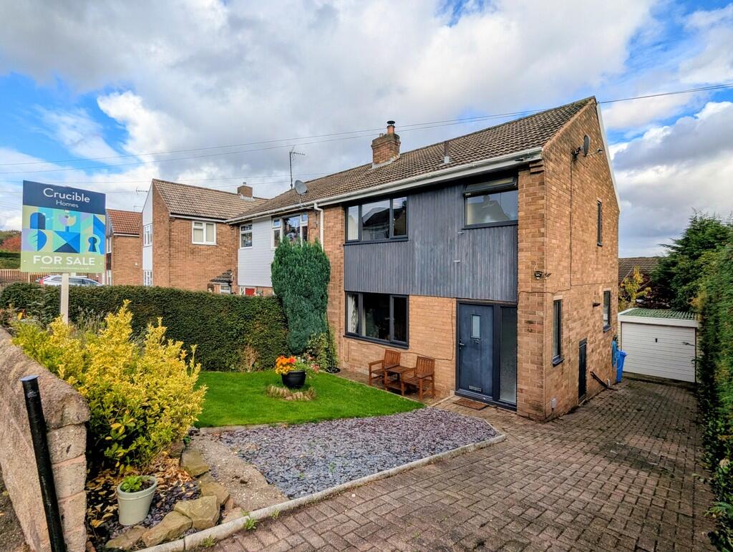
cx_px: 366
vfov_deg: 78.2
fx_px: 339
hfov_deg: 94.4
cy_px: 276
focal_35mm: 16
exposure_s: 1/1033
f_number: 2.2
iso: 51
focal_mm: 2.35
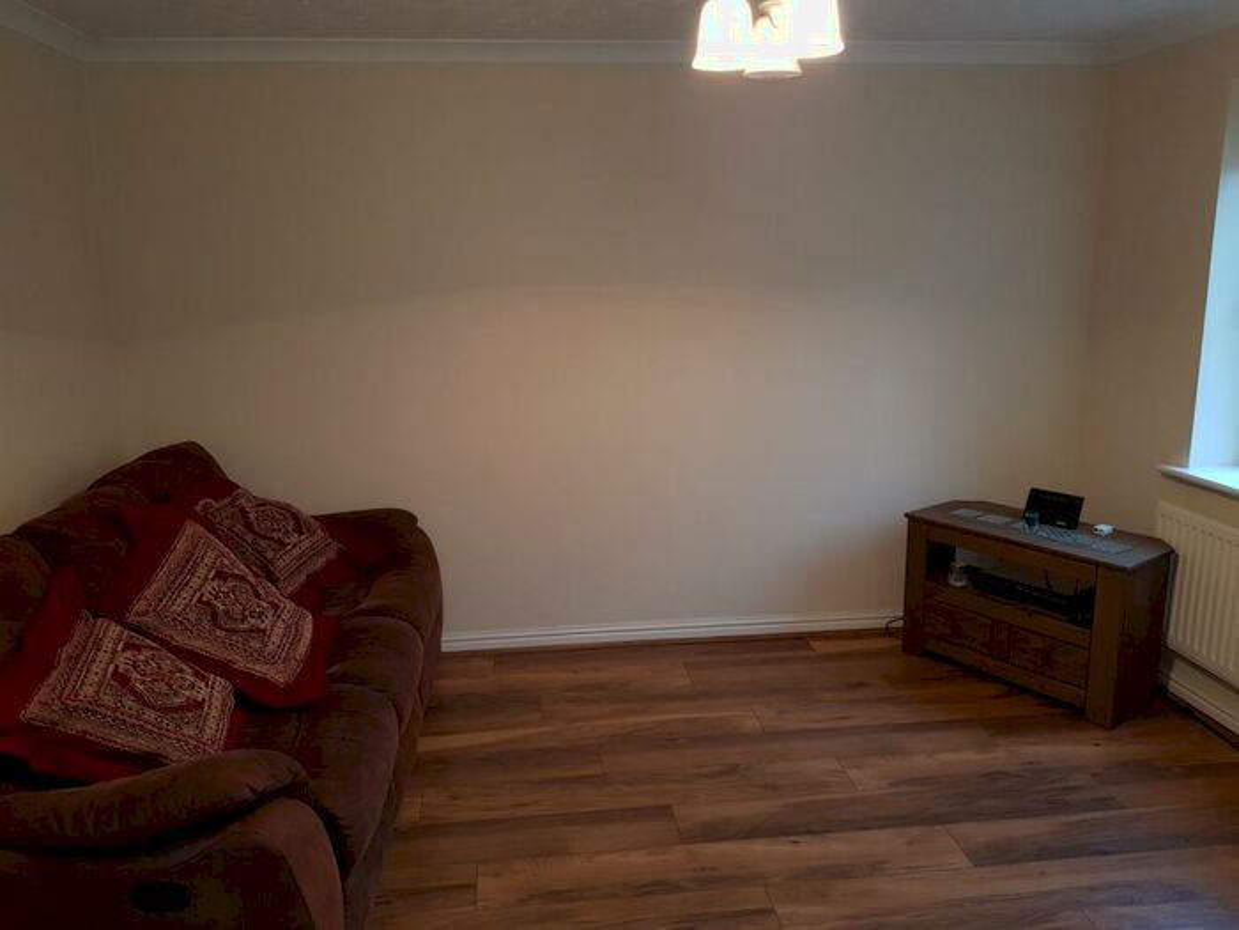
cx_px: 620
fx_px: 931
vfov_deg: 53.1
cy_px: 465
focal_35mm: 26
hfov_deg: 67.3
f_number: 1.7
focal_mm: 4.2
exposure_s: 1/50
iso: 80
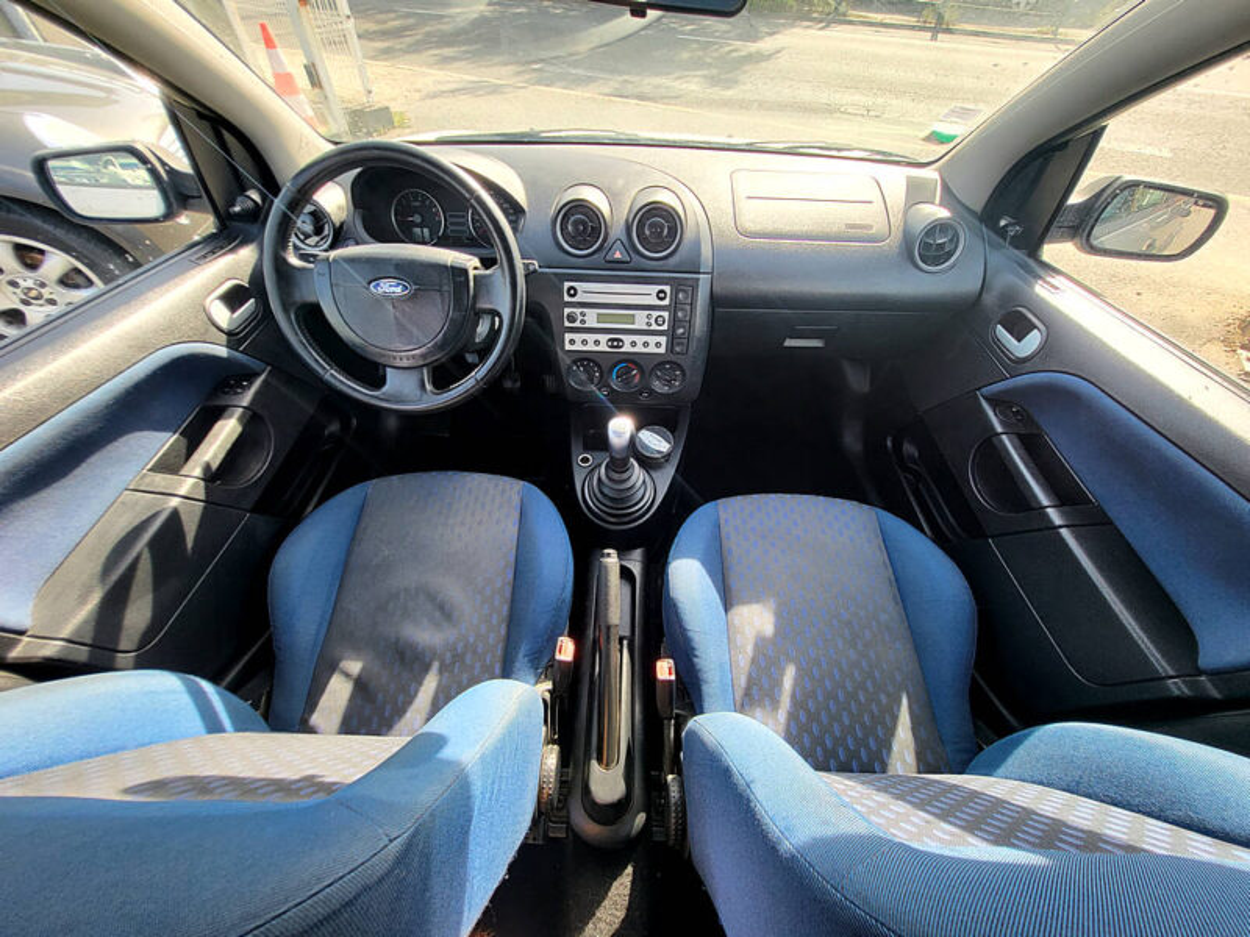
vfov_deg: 89.9
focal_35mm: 13
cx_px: 625
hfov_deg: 106.2
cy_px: 468
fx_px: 469
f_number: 2.2
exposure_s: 1/100
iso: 32
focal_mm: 1.74
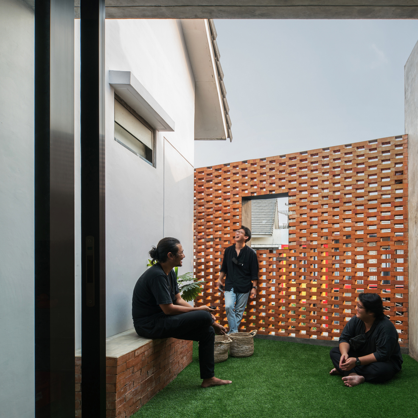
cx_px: 316
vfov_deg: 69.6
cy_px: 207
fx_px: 301
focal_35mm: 22
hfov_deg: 65.2
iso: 100
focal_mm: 17
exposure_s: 1/8
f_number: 11
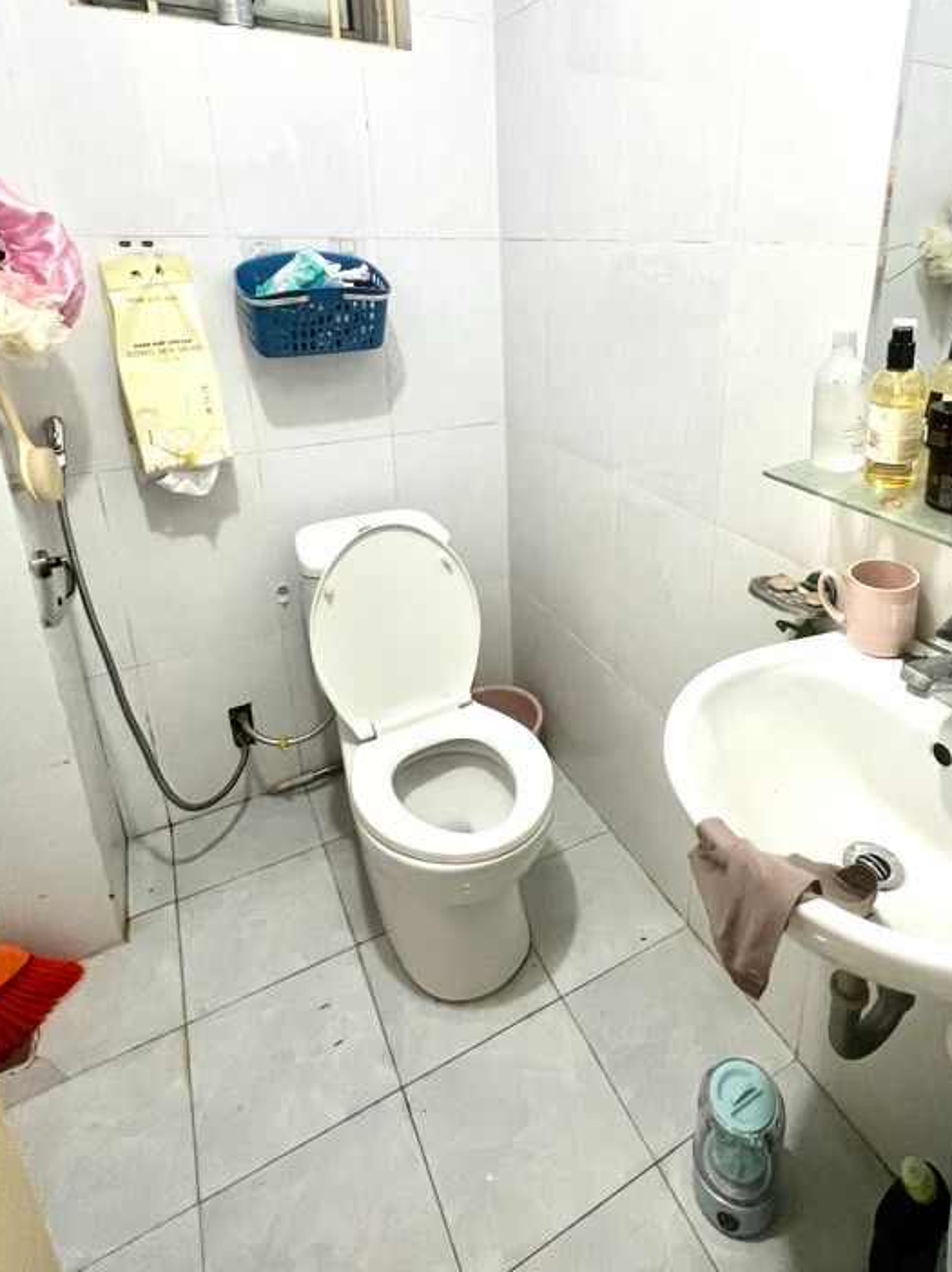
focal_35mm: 19
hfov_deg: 67.7
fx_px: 697
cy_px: 488
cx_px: 586
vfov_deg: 83.3
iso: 160
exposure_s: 1/50
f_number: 1.8
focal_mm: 1.57
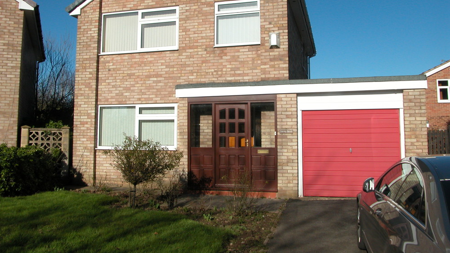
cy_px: 87
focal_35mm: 50
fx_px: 597
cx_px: 223
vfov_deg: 23.9
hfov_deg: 41.3
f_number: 7.4
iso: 100
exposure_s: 1/445
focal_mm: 11.4
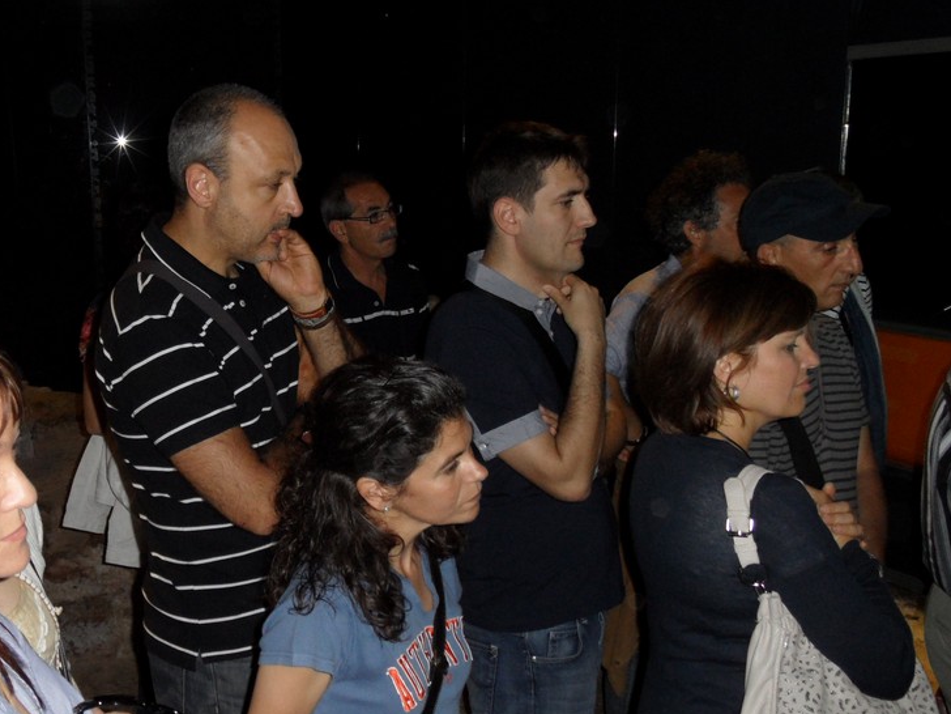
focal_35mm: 45
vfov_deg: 32.1
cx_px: 327
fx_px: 1236
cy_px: 428
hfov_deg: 41.6
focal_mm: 5.3
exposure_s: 1/30
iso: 200
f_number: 3.4
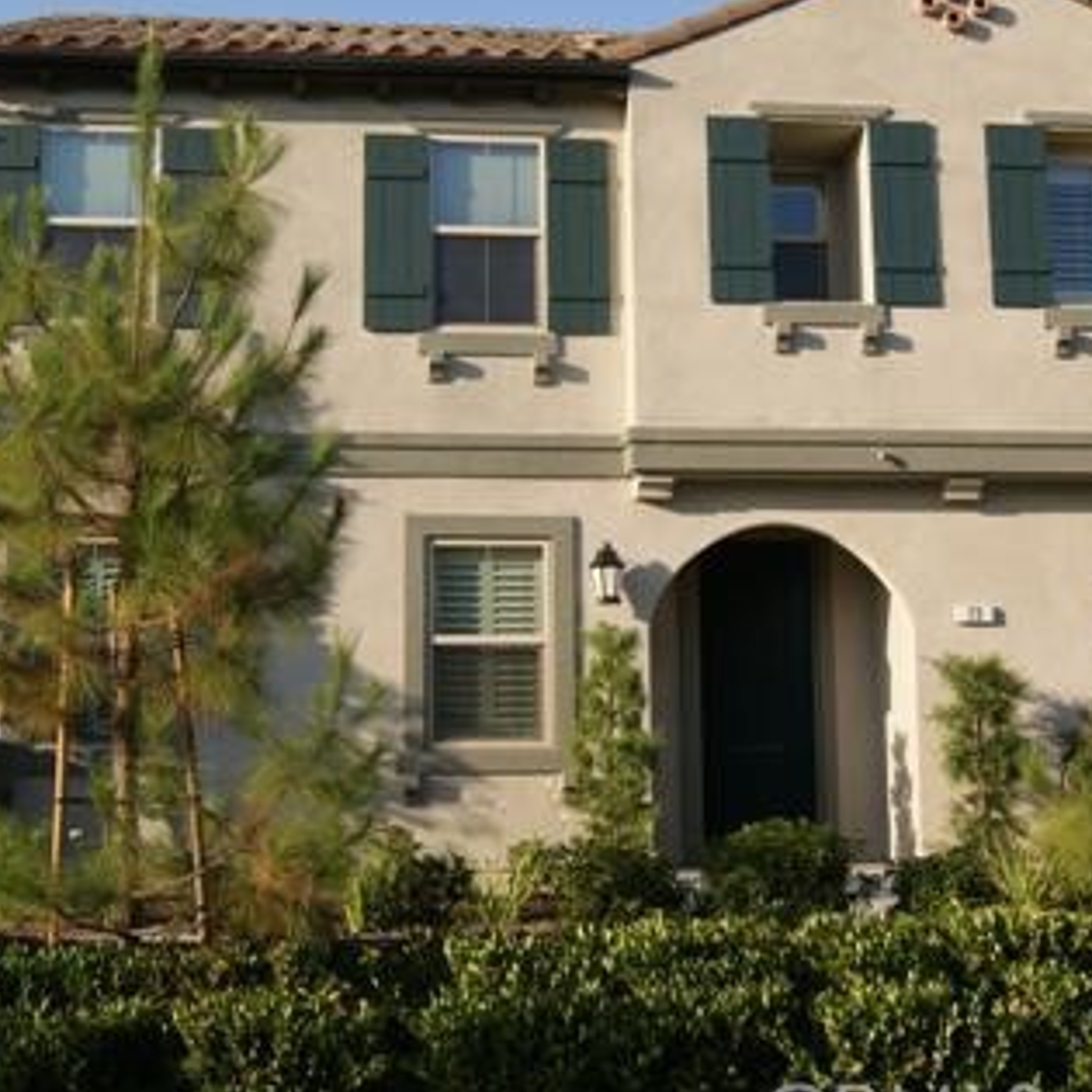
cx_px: 617
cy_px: 425
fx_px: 2034
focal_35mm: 57
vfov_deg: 30.0
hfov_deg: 30.0
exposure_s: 1/100
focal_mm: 22
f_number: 10
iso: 100
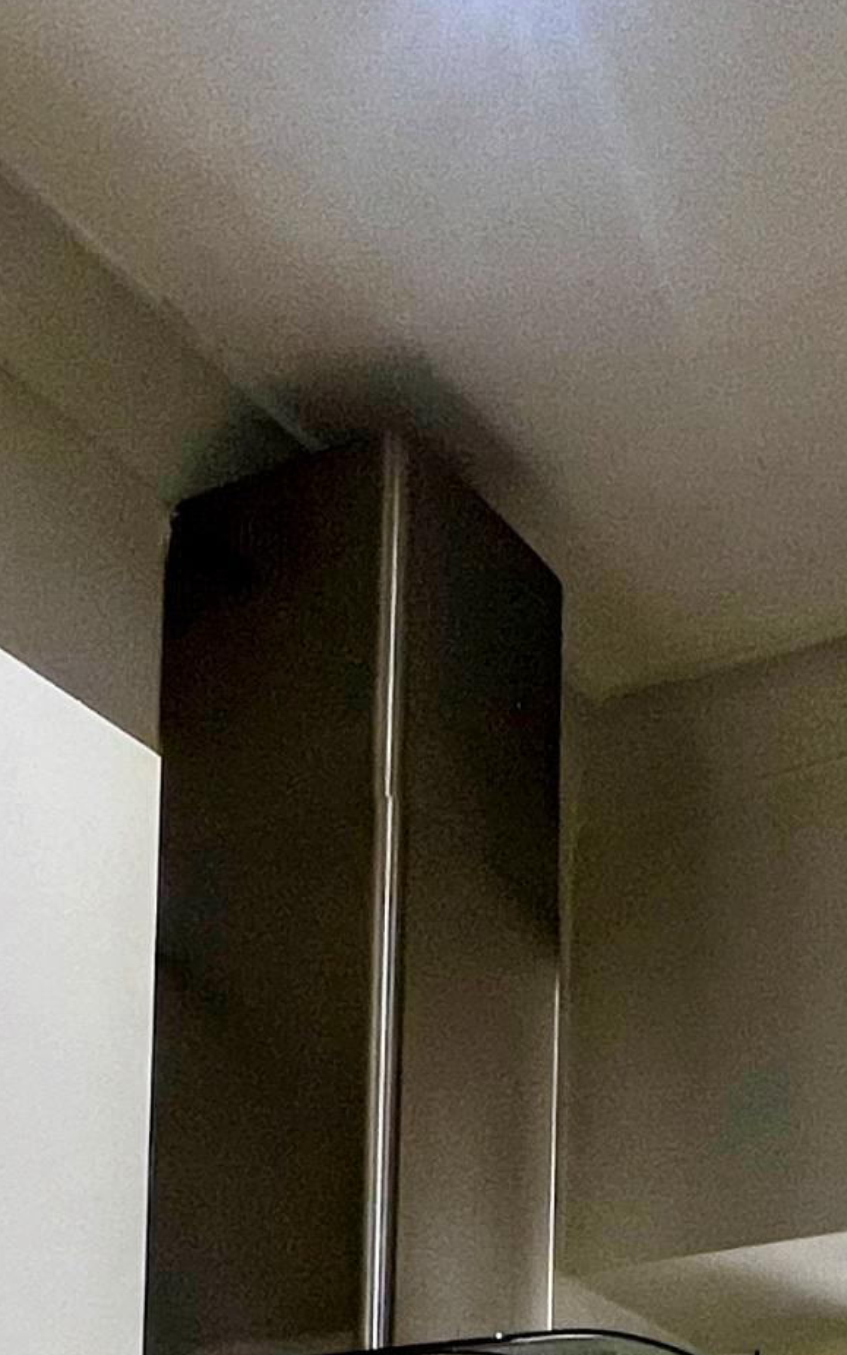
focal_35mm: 60
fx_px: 2215
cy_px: 1939
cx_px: 790
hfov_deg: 21.1
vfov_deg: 26.4
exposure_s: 1/99
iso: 160
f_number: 1.8
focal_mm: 1.57
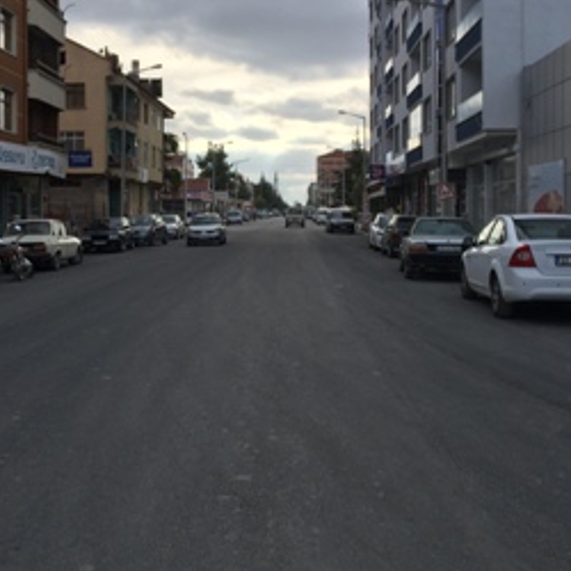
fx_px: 858
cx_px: 231
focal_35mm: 46
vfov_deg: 36.6
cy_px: 212
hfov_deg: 36.7
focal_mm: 4.15
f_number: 2.2
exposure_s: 1/1163
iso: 32
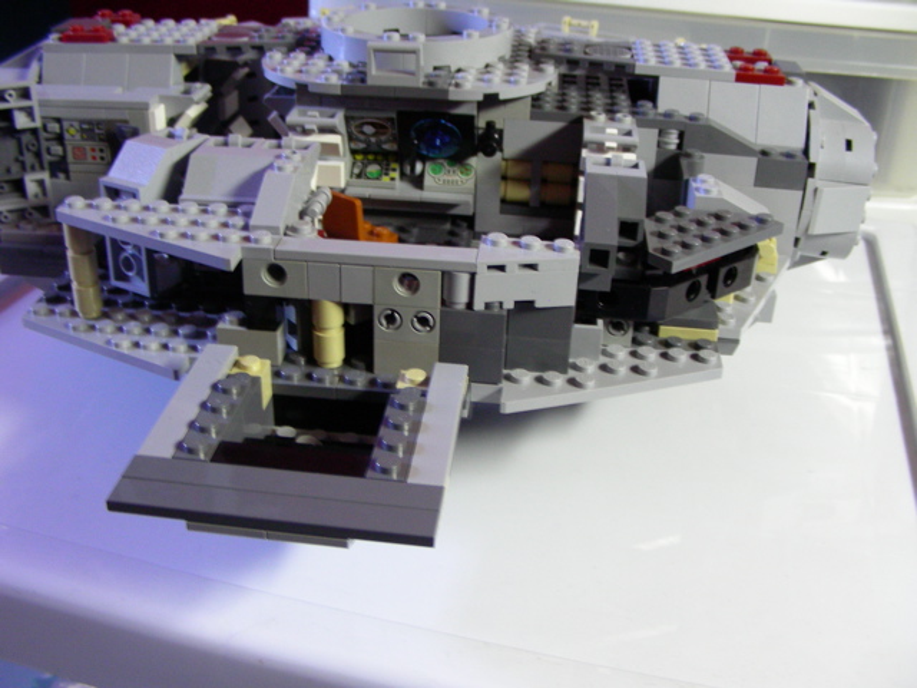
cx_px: 458
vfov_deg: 37.7
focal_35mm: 38
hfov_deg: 49.0
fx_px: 1007
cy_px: 344
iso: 200
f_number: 3.5
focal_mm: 6.3
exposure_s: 1/9.9
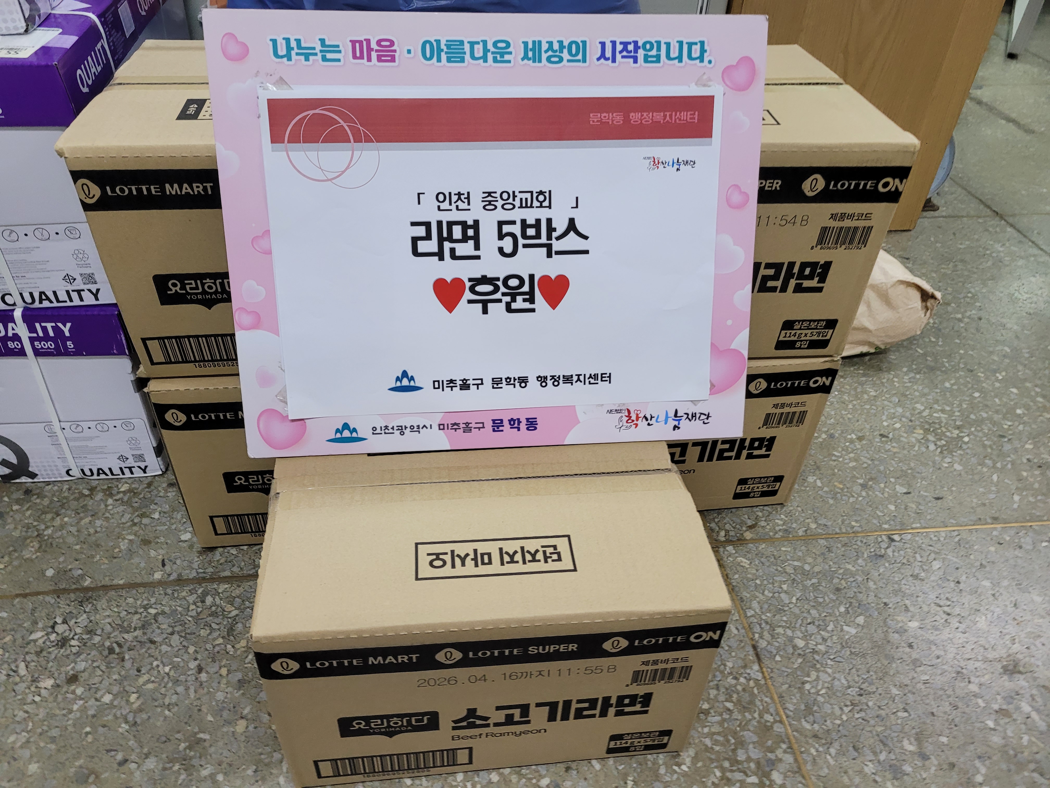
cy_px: 394
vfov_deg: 53.1
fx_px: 789
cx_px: 525
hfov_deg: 67.3
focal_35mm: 26
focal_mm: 5.4
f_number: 1.8
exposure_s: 1/120
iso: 250
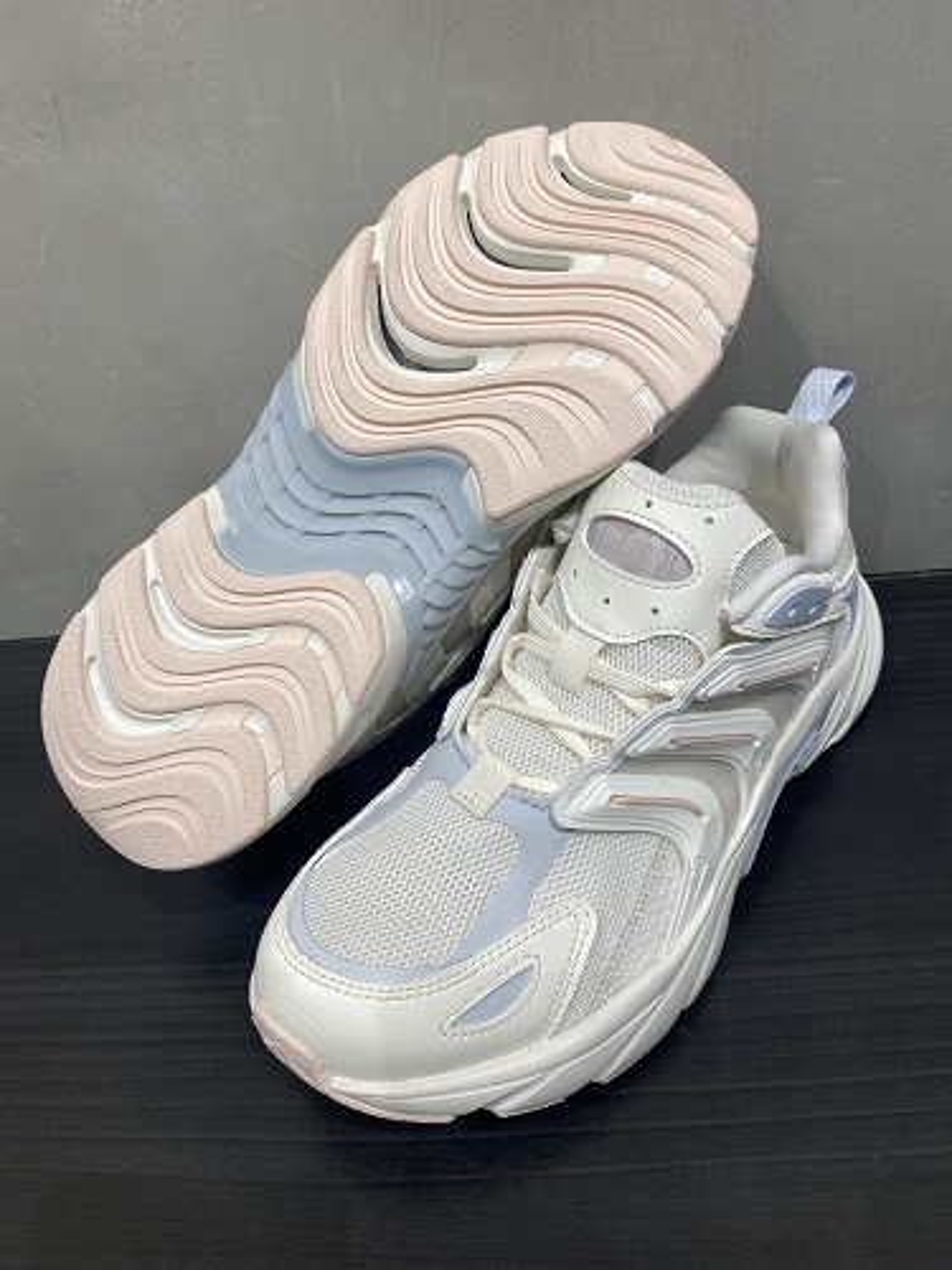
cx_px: 476
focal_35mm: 26
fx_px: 953
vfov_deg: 67.3
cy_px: 635
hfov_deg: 53.1
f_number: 1.8
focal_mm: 4.25
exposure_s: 1/120
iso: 32
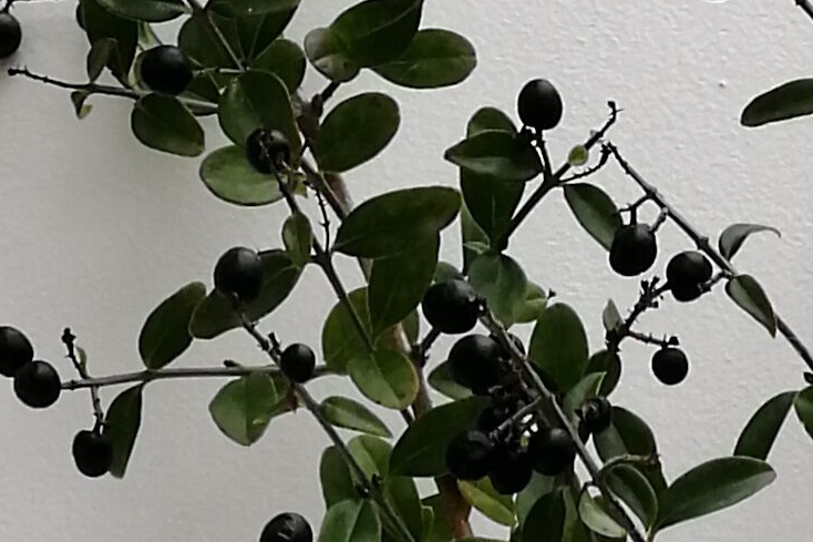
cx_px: 712
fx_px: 4425
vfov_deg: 6.3
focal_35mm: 196
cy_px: 1715
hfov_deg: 10.4
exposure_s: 1/154
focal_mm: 3.95
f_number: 1.8
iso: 50
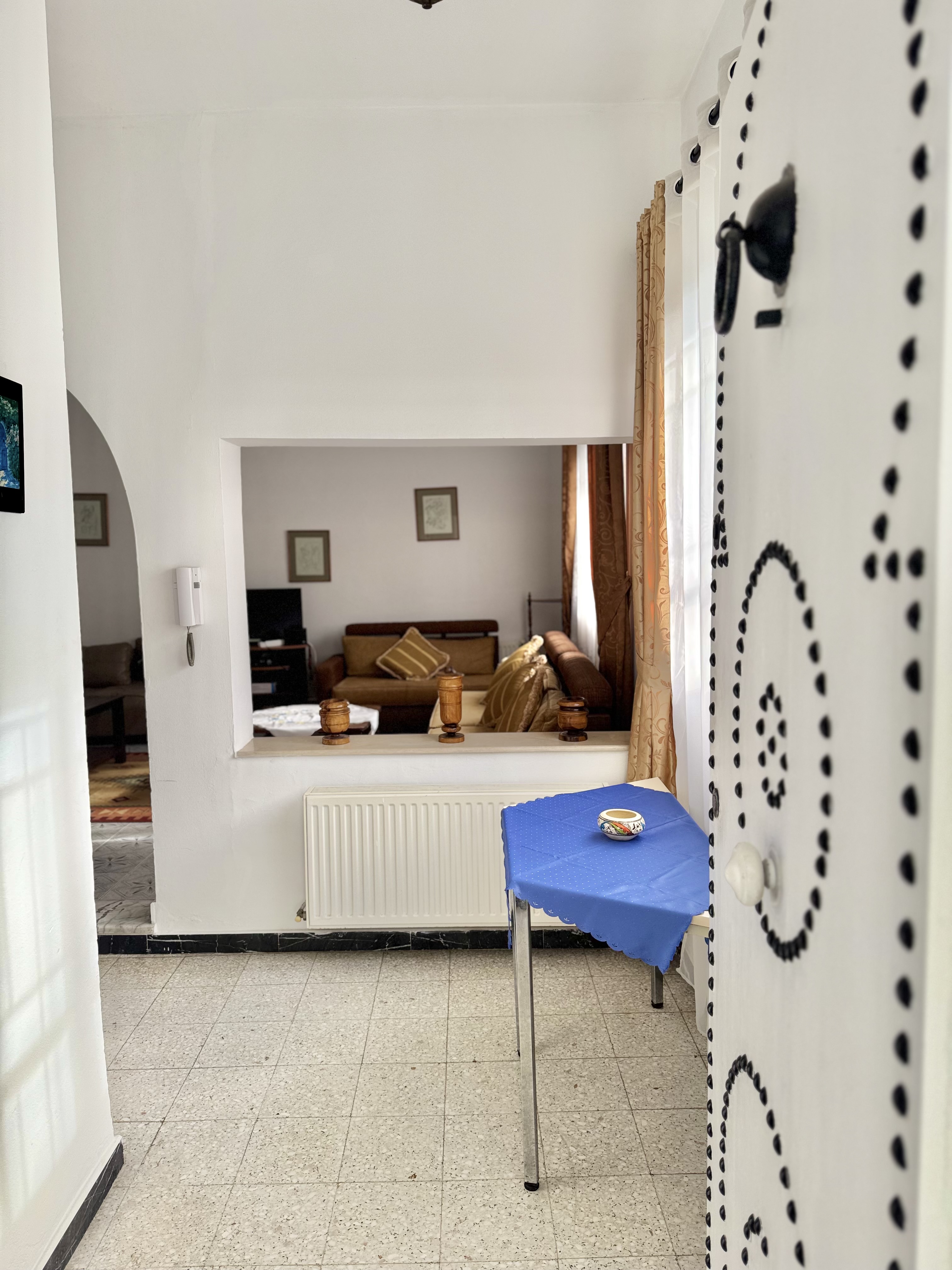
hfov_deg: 56.8
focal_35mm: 24
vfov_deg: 71.6
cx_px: 476
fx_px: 880
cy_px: 635
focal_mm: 6.76
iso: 100
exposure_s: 1/171
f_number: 1.78
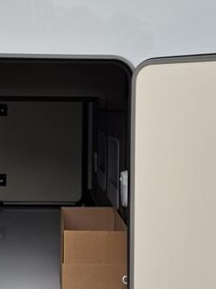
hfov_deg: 30.4
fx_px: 392
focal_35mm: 47
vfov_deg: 40.1
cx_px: 60
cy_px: 105
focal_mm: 5.54
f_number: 1.8
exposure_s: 1/303
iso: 50
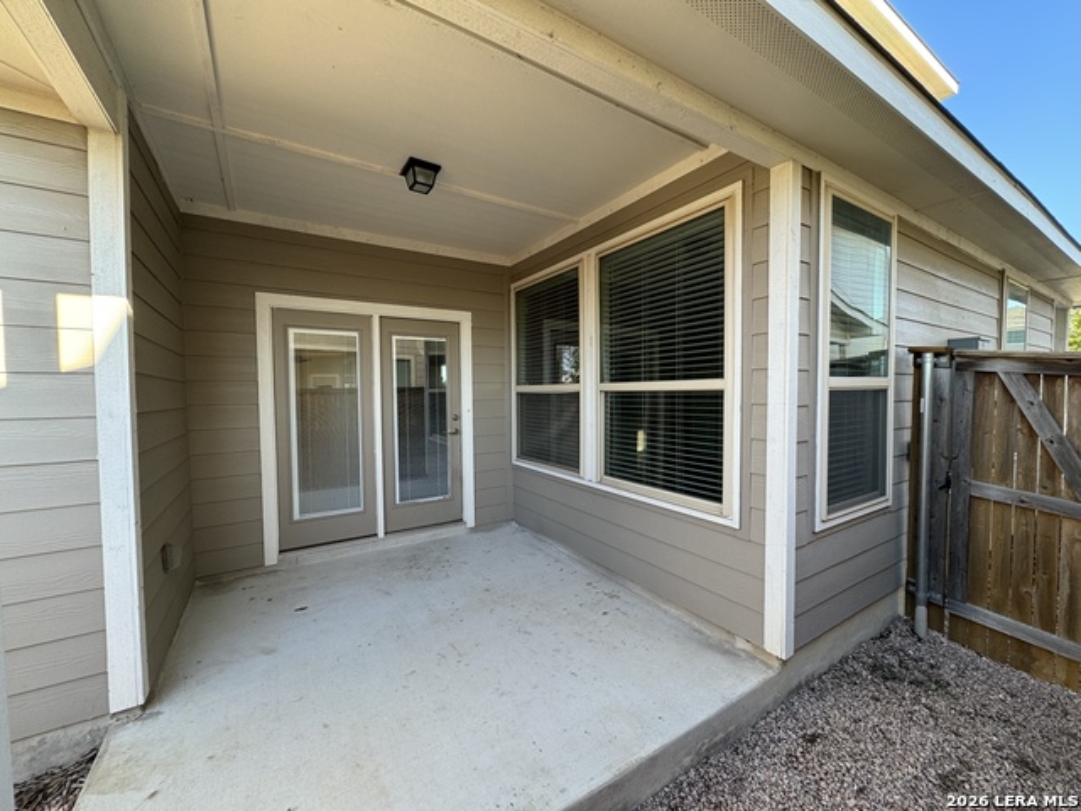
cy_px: 406
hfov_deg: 102.1
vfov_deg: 85.7
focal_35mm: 14
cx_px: 540
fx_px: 437
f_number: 2.2
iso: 64
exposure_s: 1/99
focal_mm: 2.22
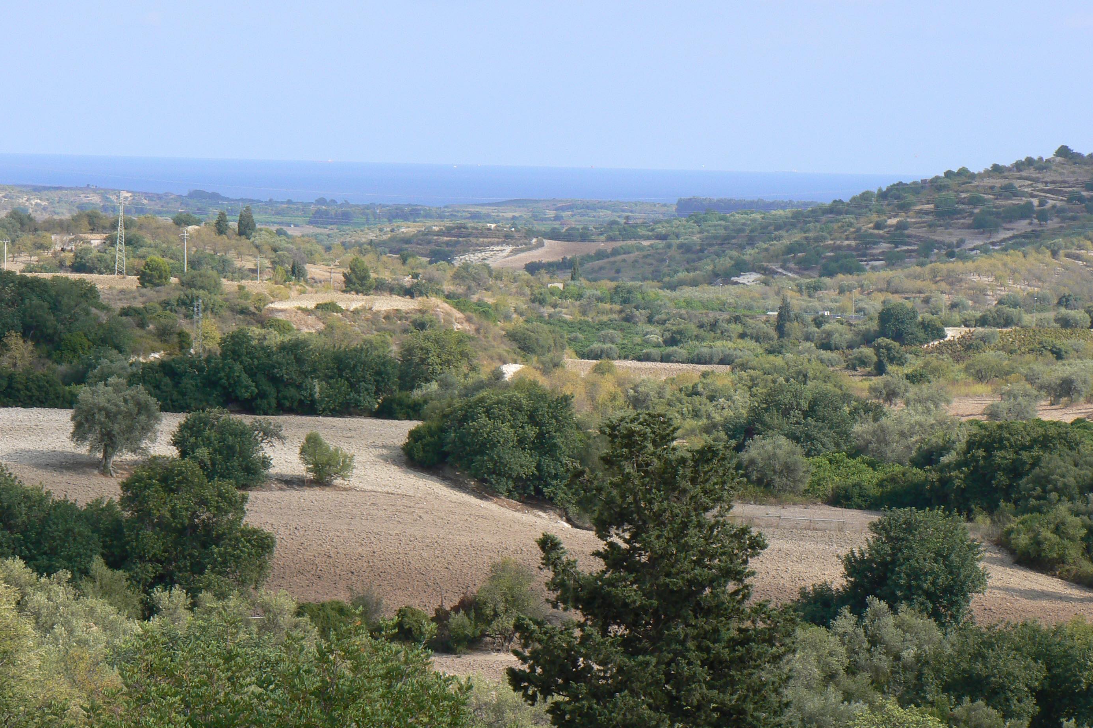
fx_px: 4615
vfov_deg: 9.0
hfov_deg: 13.5
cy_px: 371
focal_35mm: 152
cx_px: 546
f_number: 5.6
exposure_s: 1/250
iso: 80
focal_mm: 24.1
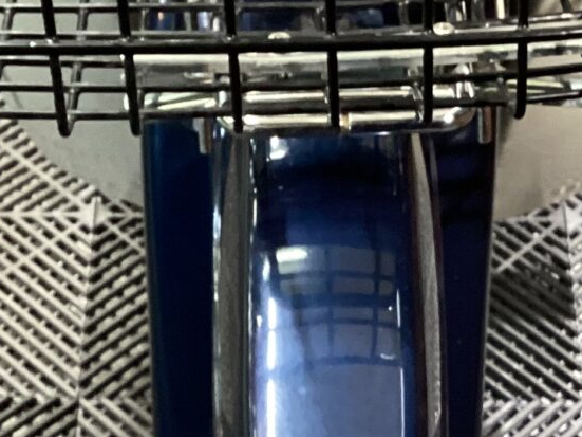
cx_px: 357
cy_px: 518
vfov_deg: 13.3
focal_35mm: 108
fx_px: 1815
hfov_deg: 18.2
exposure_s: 1/40
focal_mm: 3.3
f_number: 2.4
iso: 250
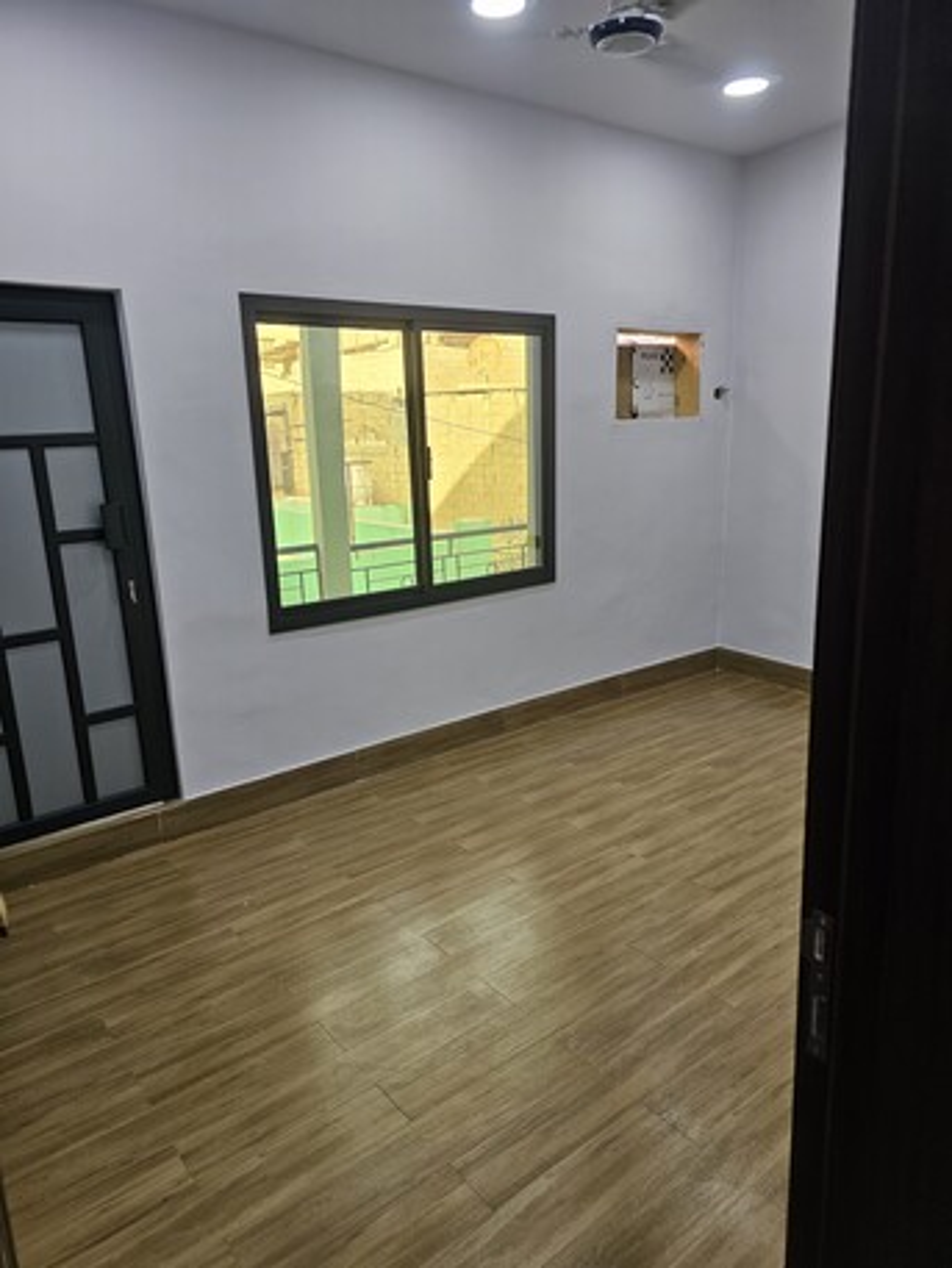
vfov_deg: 73.9
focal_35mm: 23
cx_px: 476
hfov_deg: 58.9
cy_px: 634
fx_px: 843
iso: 125
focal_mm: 6.3
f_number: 1.7
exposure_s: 1/100
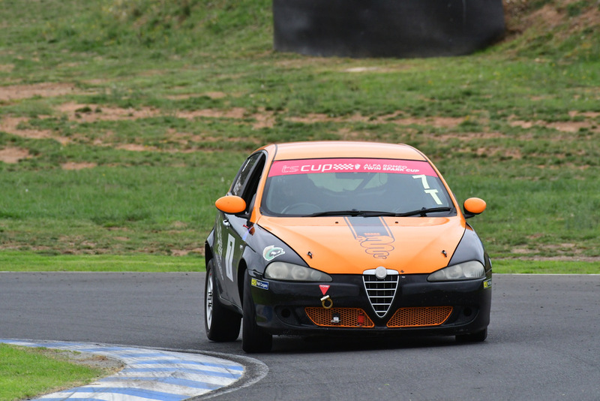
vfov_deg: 1.8
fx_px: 12504
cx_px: 300
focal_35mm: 750
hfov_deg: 2.7
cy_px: 200
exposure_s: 1/640
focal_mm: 500
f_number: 11
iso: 1250
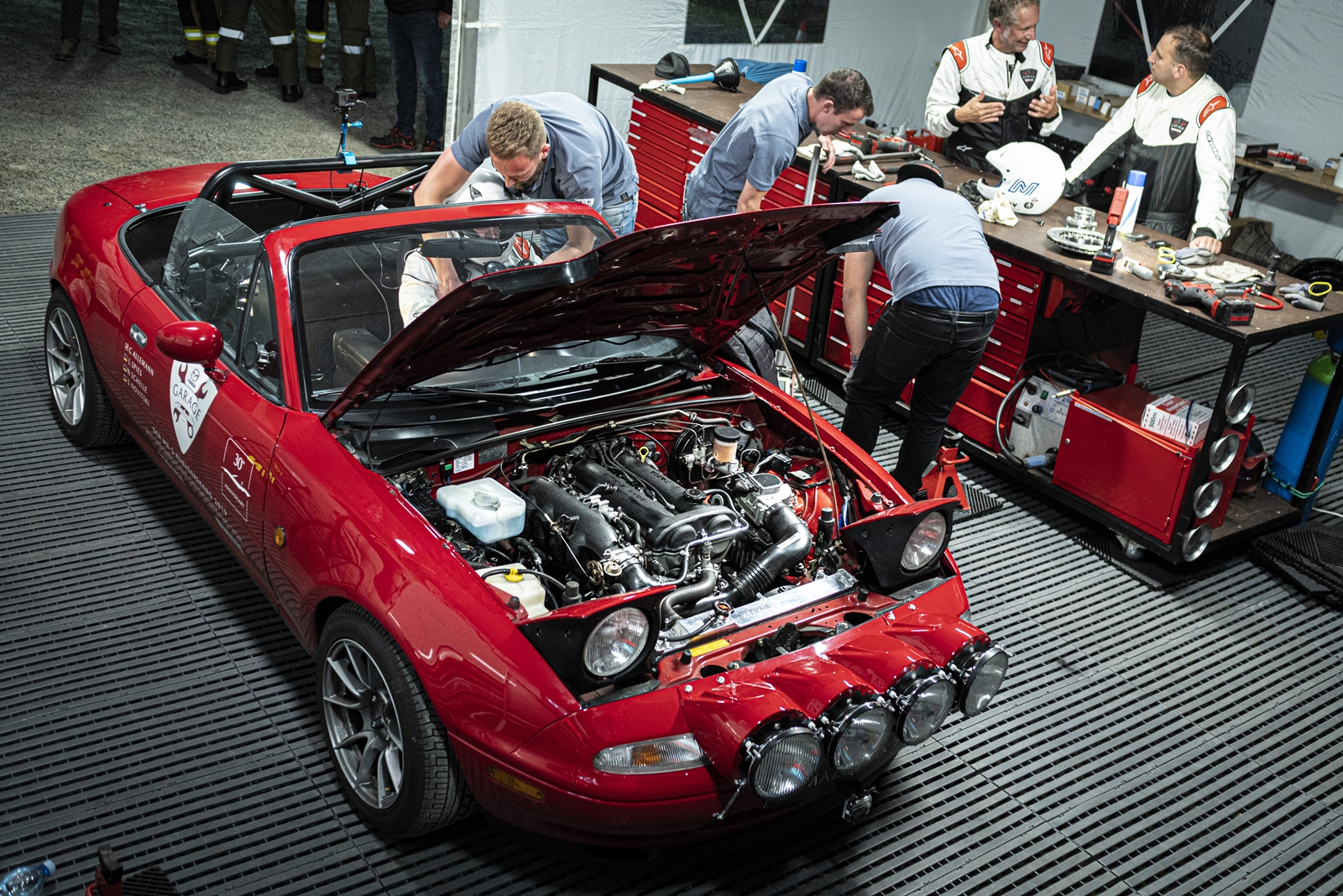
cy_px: 448
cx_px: 672
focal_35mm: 36
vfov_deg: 36.9
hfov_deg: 53.1
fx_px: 1343
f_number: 2.5
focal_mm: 24
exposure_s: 1/60
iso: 1250
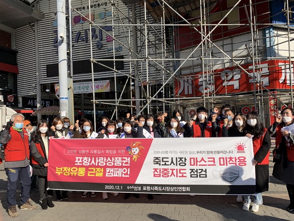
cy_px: 112
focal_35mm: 27
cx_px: 152
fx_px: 229
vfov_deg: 51.4
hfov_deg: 65.3
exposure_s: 1/1992
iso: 25
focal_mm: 4.25
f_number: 1.8
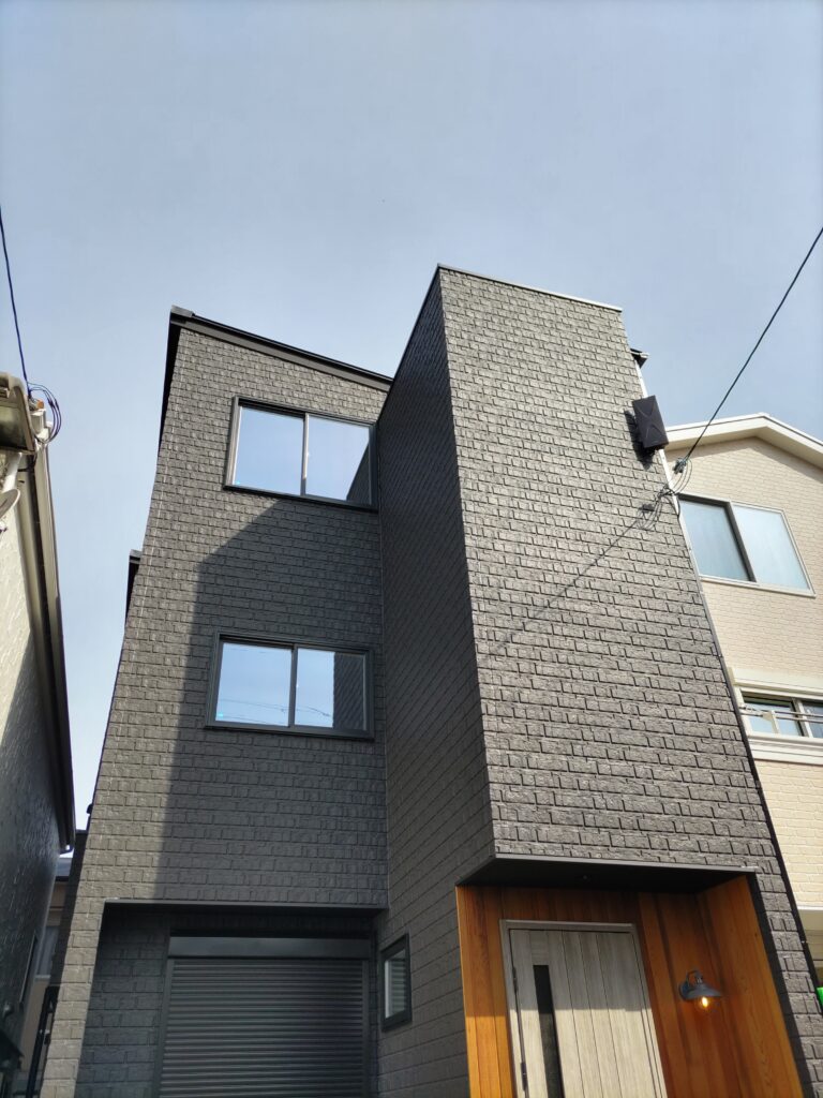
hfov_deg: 53.1
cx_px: 412
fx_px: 824
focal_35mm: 26
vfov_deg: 67.3
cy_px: 549
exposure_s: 1/645
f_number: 1.79
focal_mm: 4.8
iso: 50
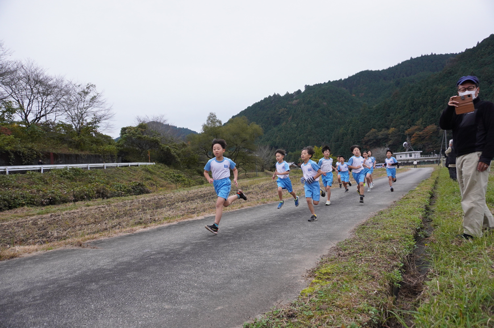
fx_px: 329
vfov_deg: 53.0
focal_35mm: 24
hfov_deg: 73.8
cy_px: 164
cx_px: 247
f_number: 4
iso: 640
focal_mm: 16
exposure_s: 1/2000
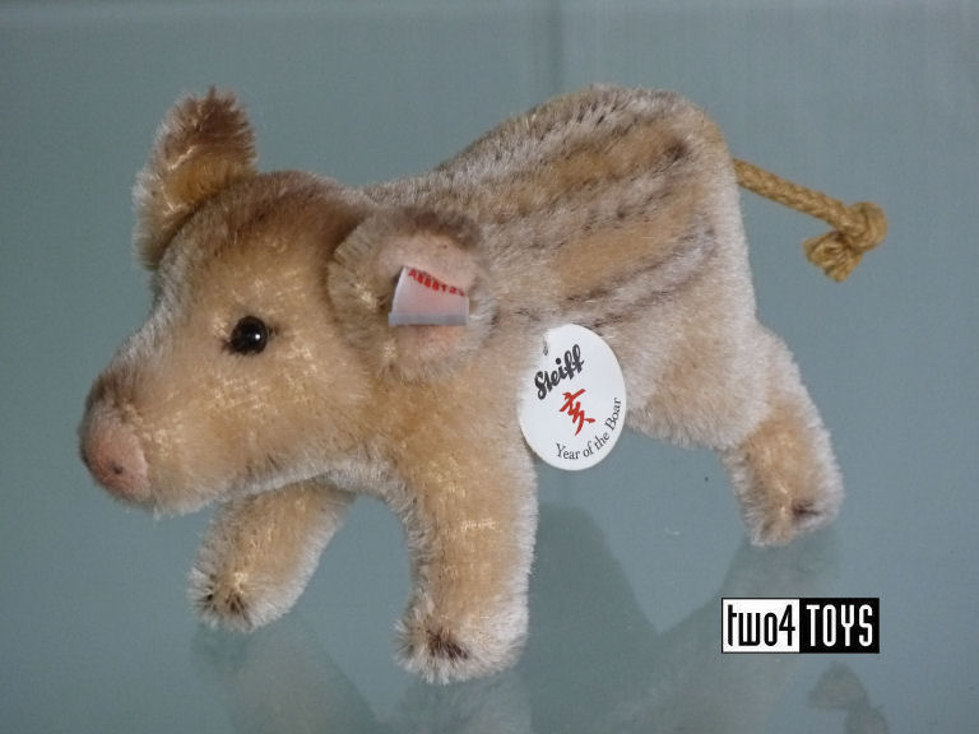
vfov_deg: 5.3
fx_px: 7862
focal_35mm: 278
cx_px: 490
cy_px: 367
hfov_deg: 7.1
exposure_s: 1/60
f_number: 4.8
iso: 400
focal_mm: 45.7
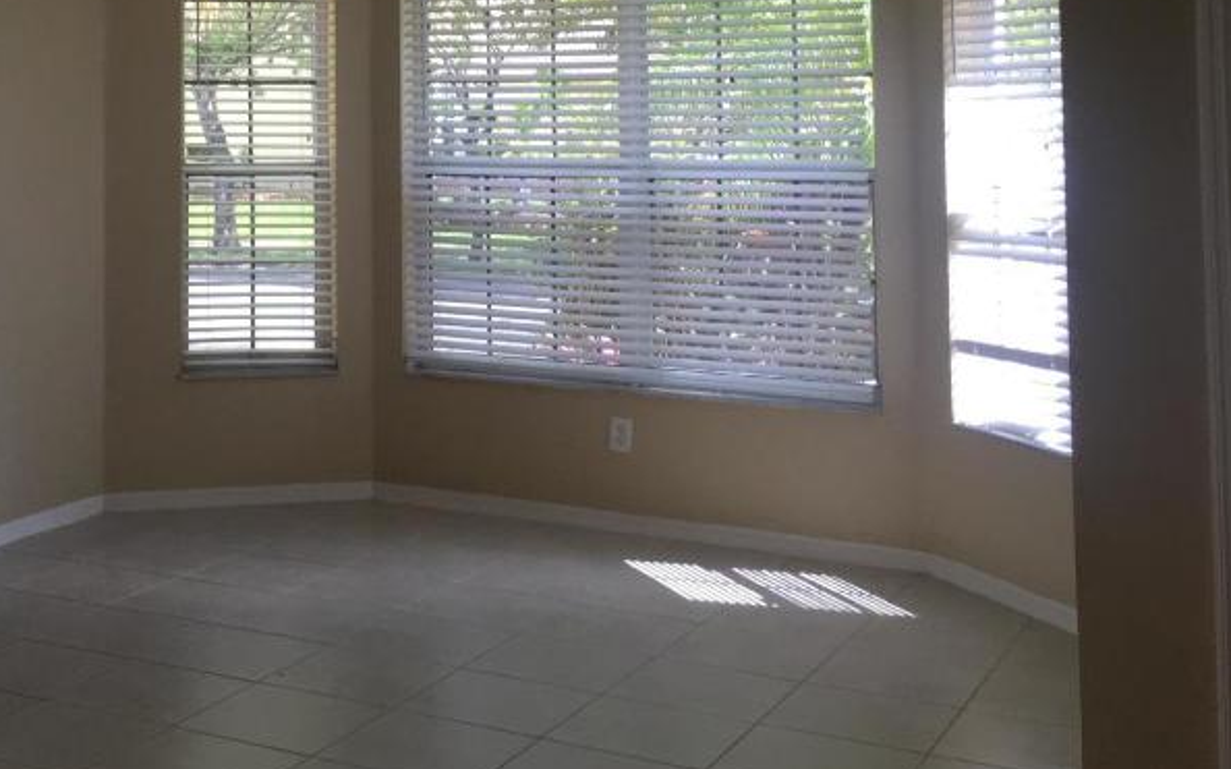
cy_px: 35
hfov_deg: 36.7
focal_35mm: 53
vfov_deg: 23.6
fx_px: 1778
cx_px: 222
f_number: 2.2
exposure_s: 1/120
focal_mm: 4.15
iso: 40
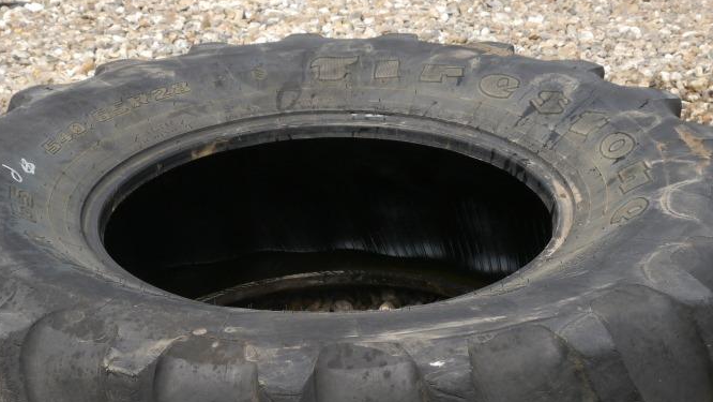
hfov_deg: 27.5
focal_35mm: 77
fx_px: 1456
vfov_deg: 15.5
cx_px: 319
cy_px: 373
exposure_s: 1/320
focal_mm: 23
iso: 160
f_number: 7.1
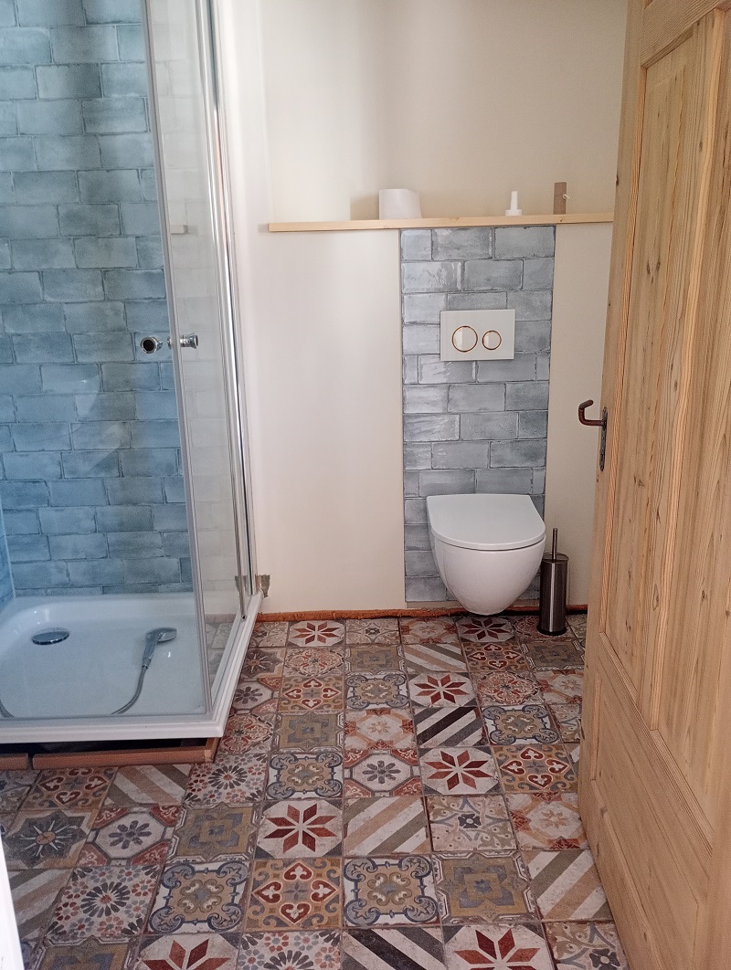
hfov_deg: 49.9
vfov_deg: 63.4
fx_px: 786
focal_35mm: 28
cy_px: 485
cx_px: 366
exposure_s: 1/25
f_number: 1.8
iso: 1241
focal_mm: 4.27
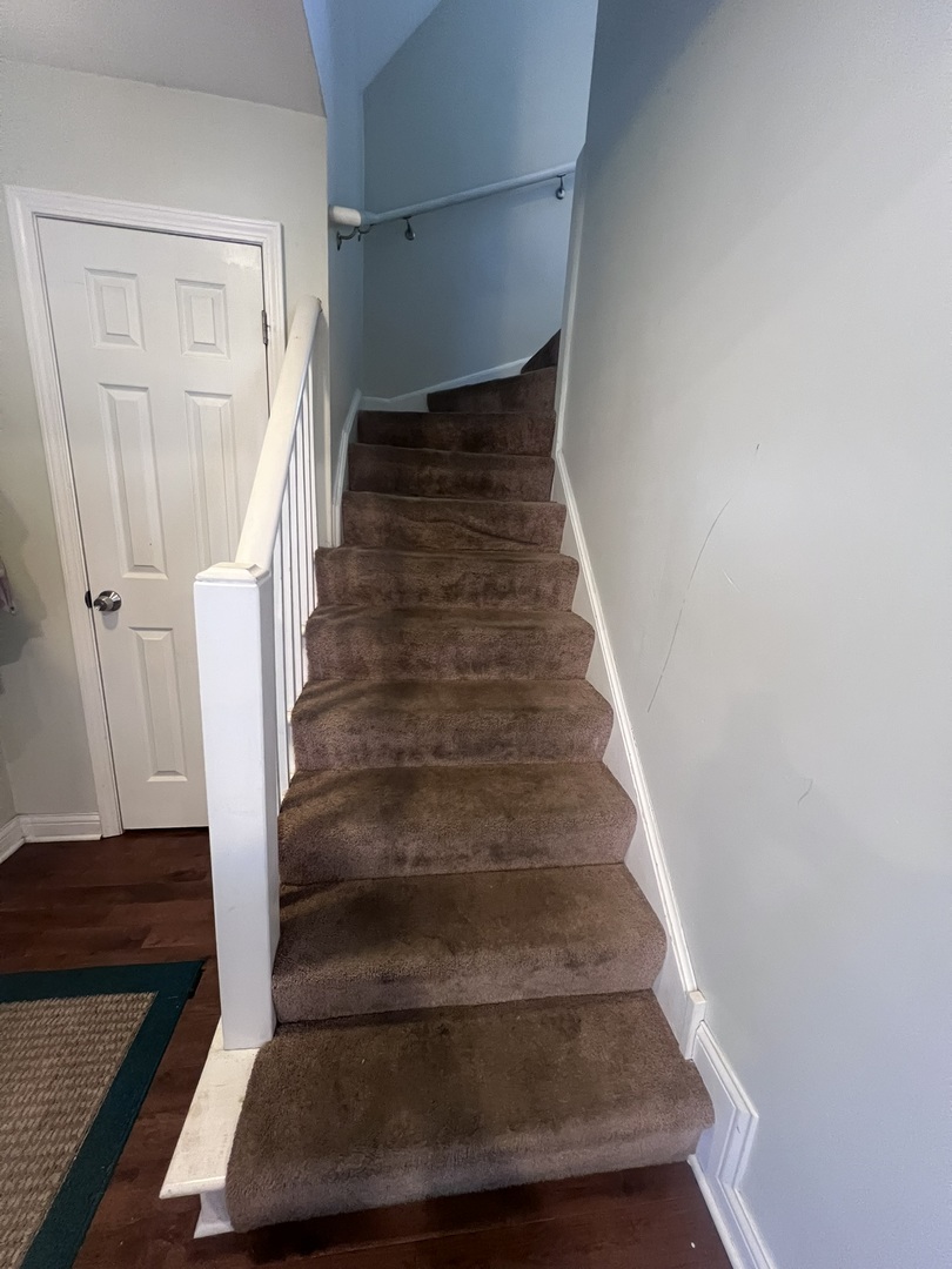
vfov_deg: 106.2
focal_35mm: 13
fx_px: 477
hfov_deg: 89.9
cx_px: 476
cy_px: 634
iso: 640
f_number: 1.8
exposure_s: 1/40
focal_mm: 1.57
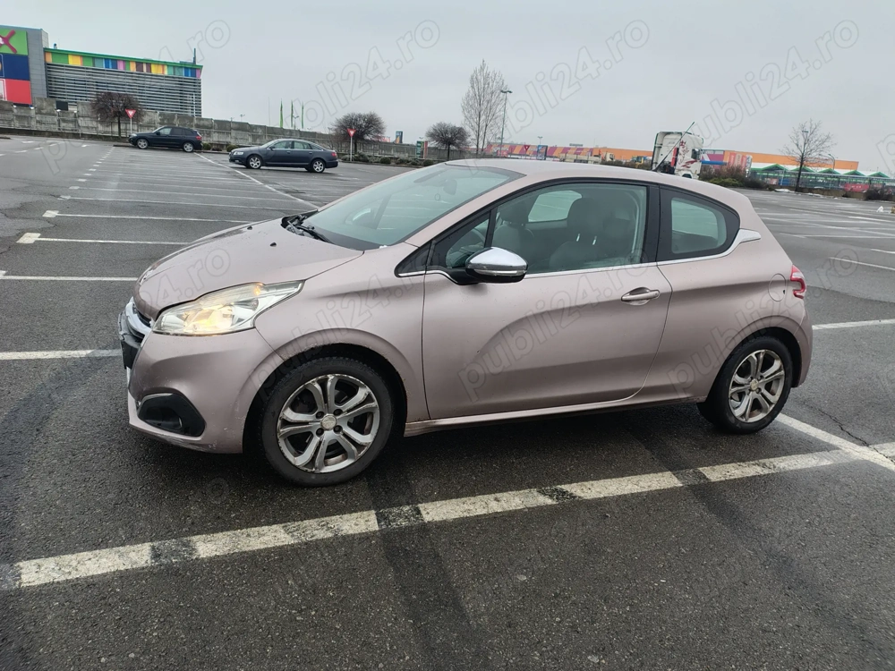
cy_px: 336
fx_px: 646
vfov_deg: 54.9
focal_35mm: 25
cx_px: 448
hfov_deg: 69.4
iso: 143
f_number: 1.7
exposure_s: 1/166
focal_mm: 4.71
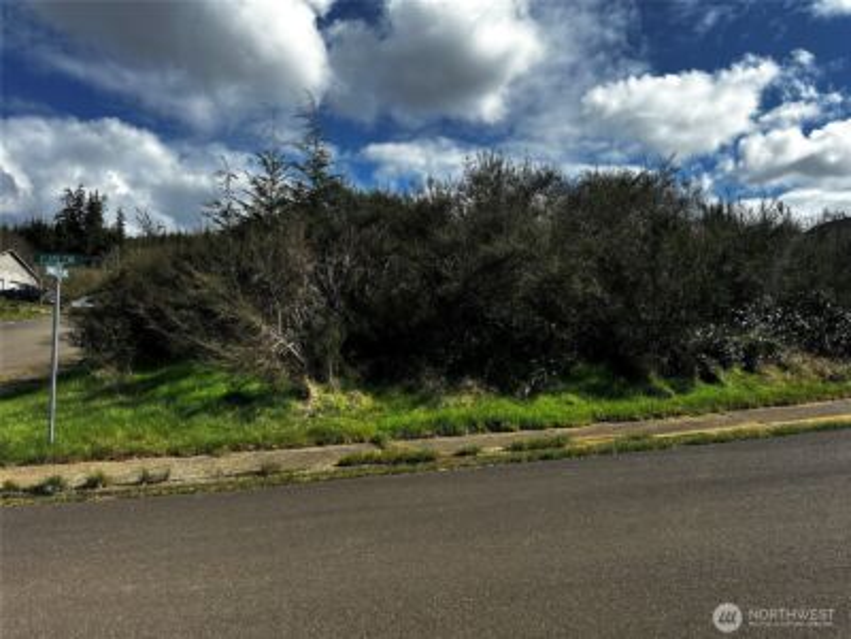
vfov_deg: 56.8
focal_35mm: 24
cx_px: 426
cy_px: 320
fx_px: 590
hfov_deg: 71.6
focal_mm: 6.86
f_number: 1.78
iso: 80
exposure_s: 1/4762
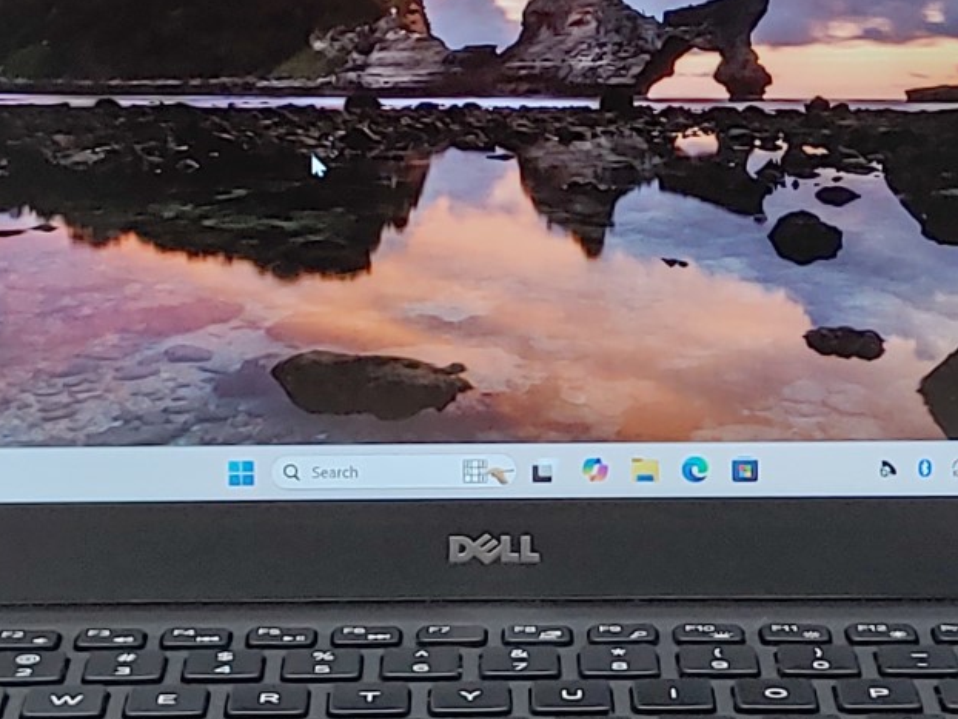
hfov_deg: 15.8
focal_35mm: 125
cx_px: 479
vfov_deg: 11.9
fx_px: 3461
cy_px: 379
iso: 50
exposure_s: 1/60
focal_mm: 4.36
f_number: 1.8
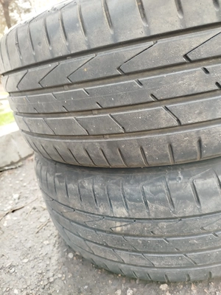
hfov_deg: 56.8
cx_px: 110
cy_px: 148
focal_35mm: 24
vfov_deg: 71.6
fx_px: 204
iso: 125
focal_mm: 5.31
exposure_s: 1/33
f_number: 1.7
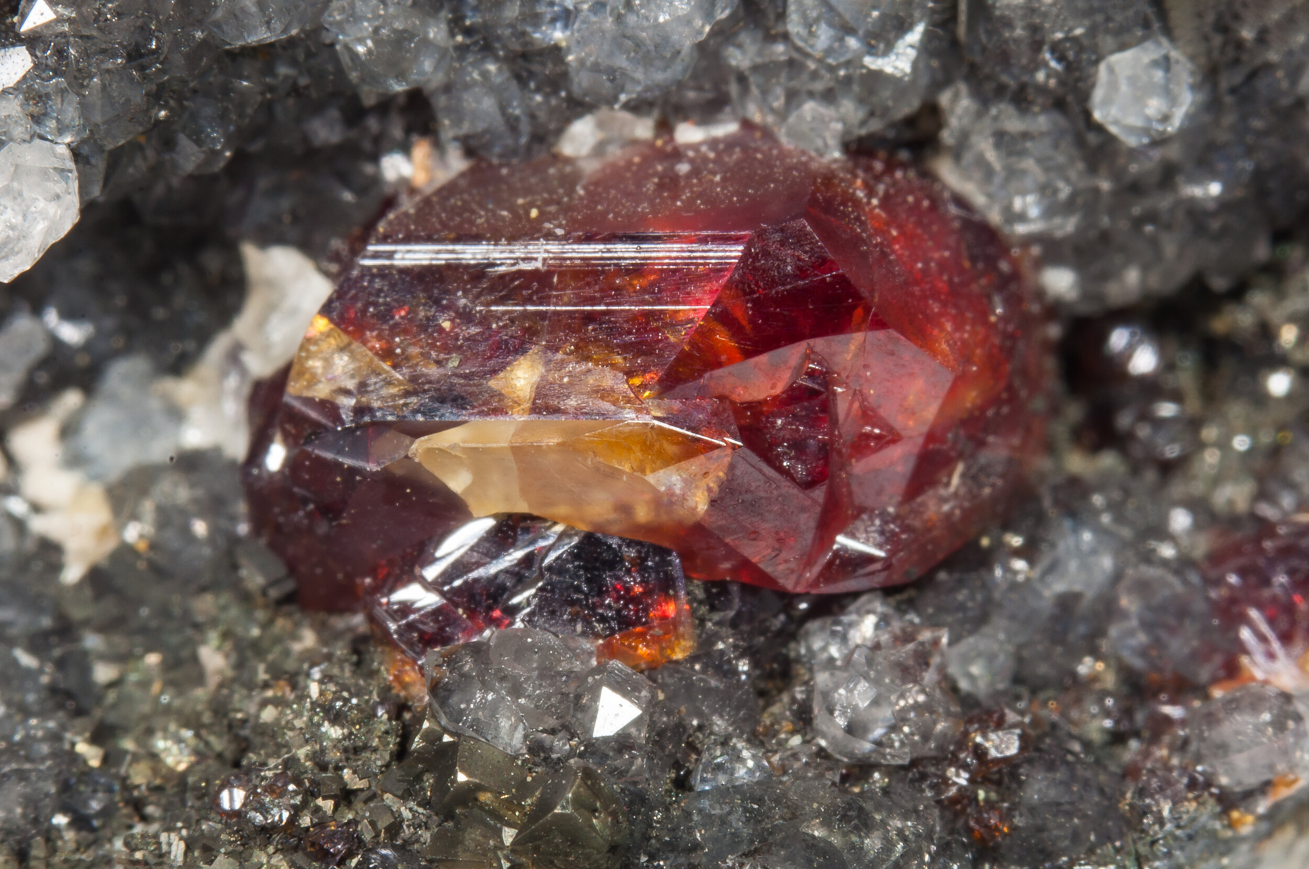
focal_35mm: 90
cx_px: 654
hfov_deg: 22.6
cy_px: 434
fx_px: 3268
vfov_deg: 15.1
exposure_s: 1.6
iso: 250
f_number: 25
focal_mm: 60
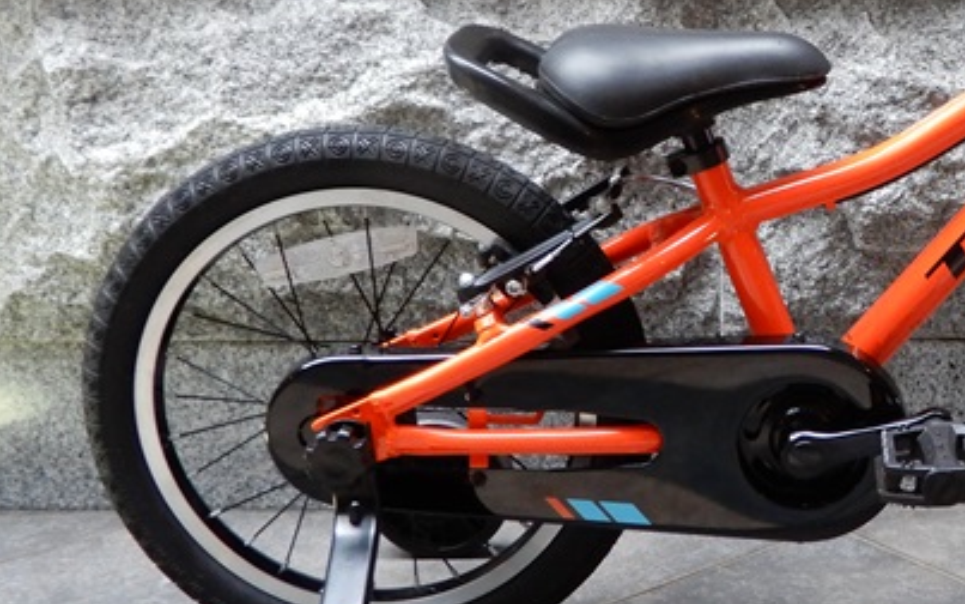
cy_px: 204
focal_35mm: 80
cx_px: 855
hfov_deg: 25.1
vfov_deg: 16.3
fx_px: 2104
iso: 400
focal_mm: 6.8
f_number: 4
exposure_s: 1/10
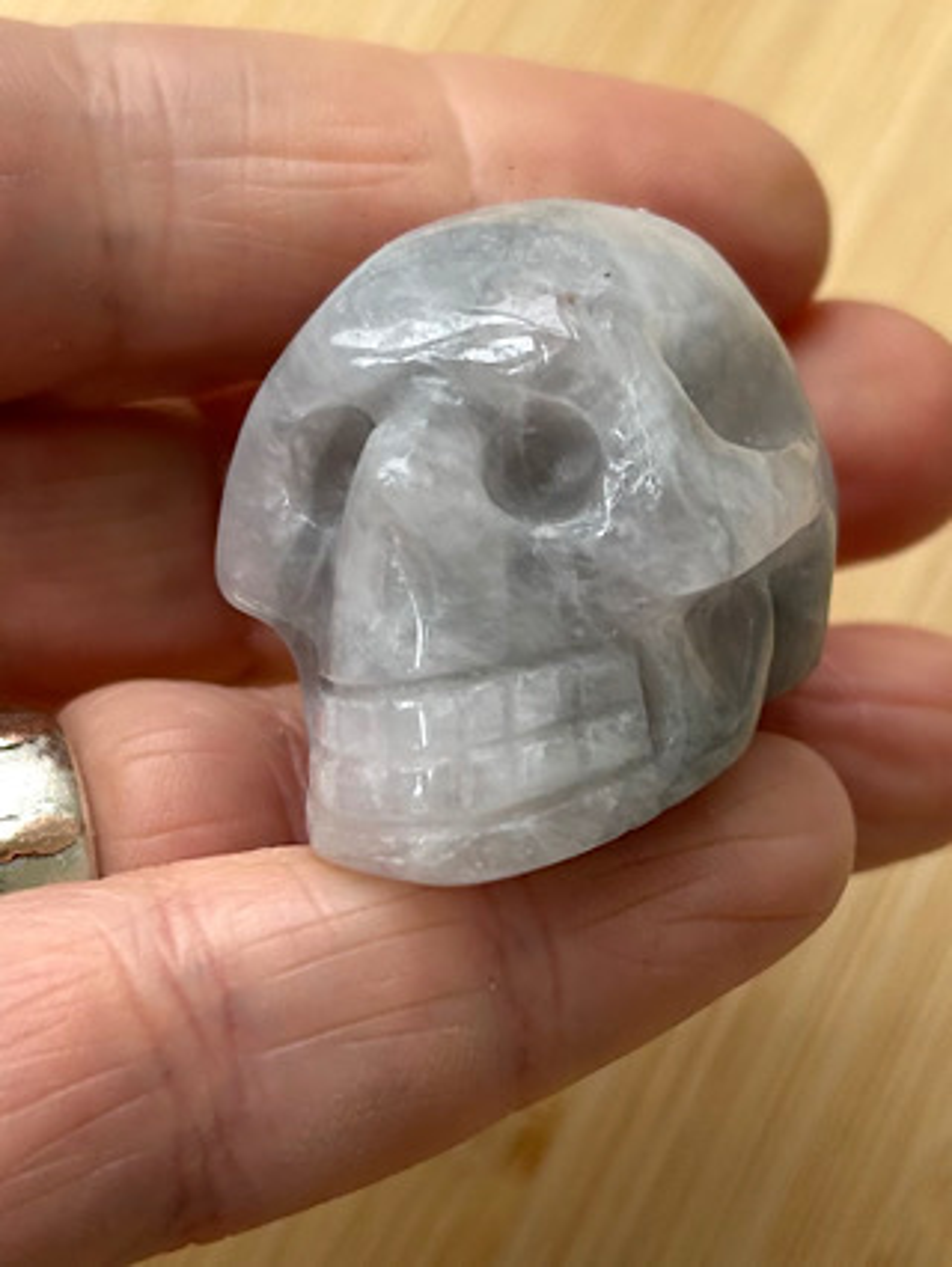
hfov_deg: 53.1
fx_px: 952
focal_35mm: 26
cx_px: 476
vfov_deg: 67.3
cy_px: 634
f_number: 1.5
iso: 40
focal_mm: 5.7
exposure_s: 1/284
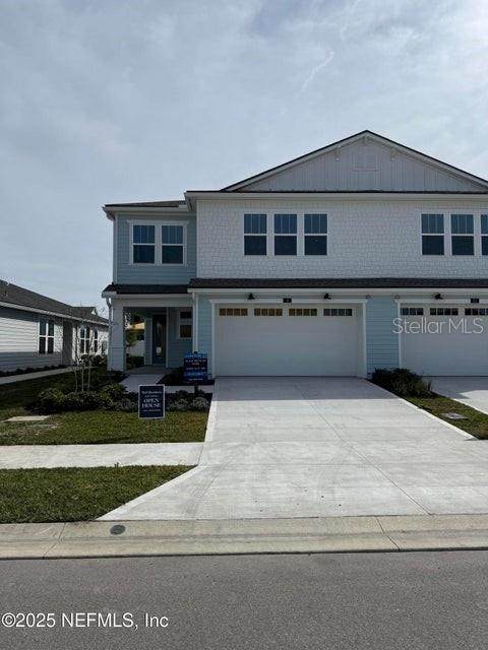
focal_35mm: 24
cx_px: 244
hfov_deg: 56.8
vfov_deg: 71.6
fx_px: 451
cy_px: 325
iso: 80
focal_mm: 6.76
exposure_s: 1/11905
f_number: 1.78
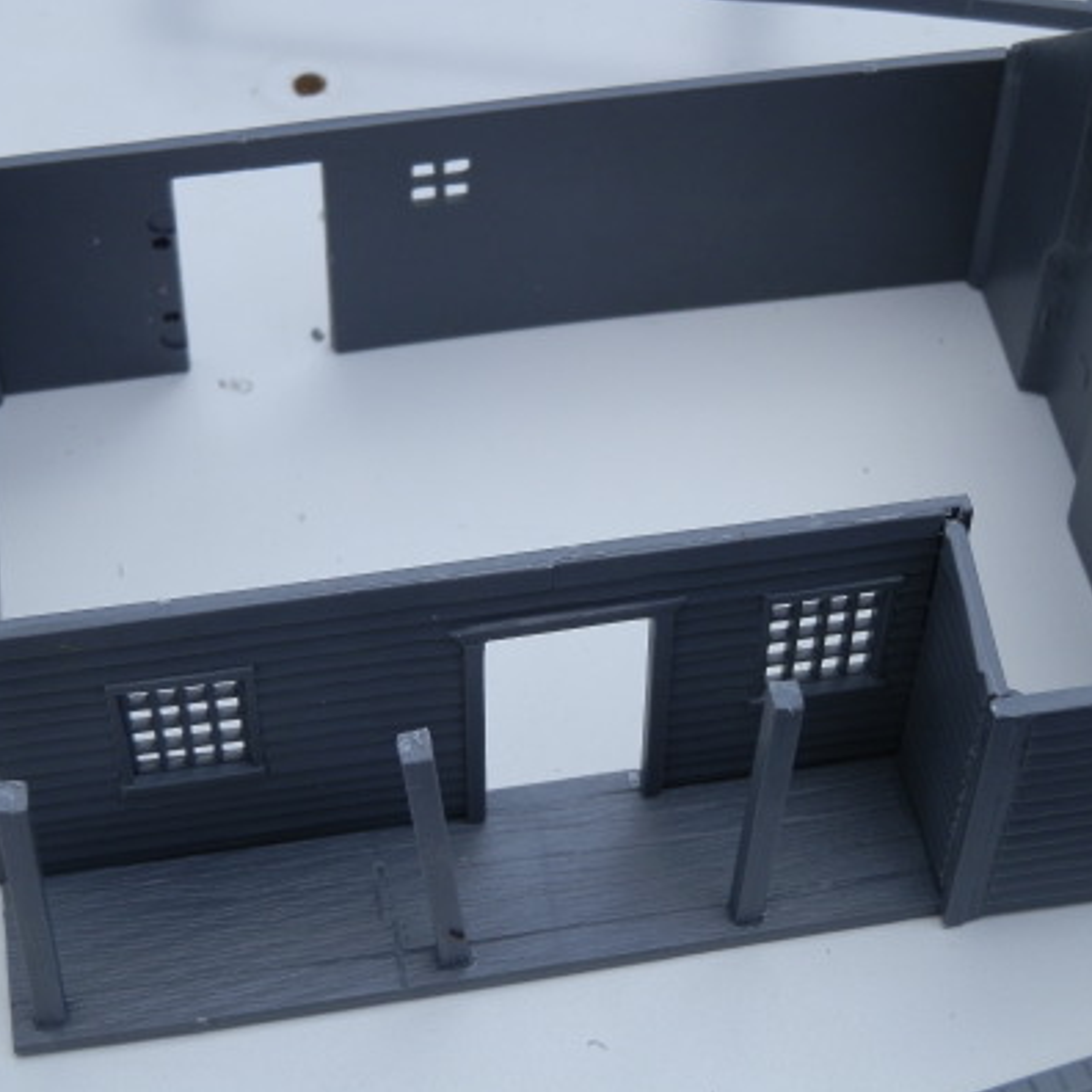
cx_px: 579
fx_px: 2605
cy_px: 549
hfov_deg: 23.7
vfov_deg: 23.7
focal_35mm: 73
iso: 64
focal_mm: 10.99
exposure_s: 1/500
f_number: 3.7
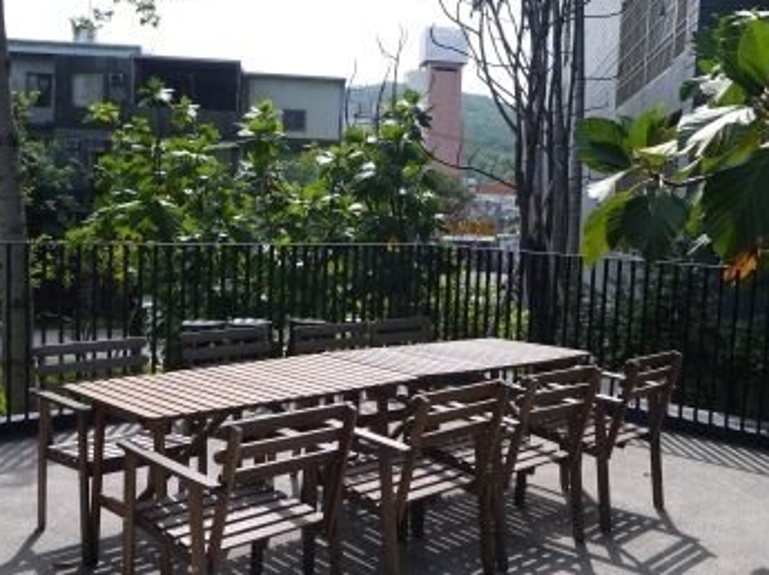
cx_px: 397
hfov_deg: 47.9
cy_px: 305
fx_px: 865
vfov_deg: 36.7
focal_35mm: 39
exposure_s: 1/320
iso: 160
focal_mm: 15
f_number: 7.1
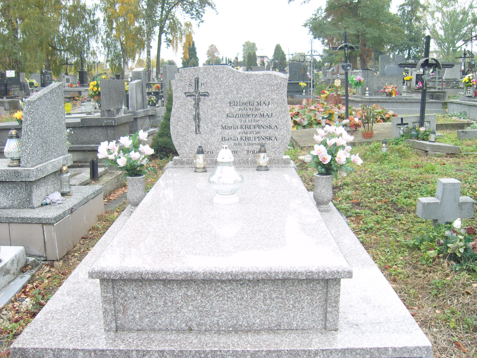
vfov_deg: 41.8
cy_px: 179
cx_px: 238
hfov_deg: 54.0
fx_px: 469
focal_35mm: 34
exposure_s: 1/80
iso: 100
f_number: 2.8
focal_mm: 7.3
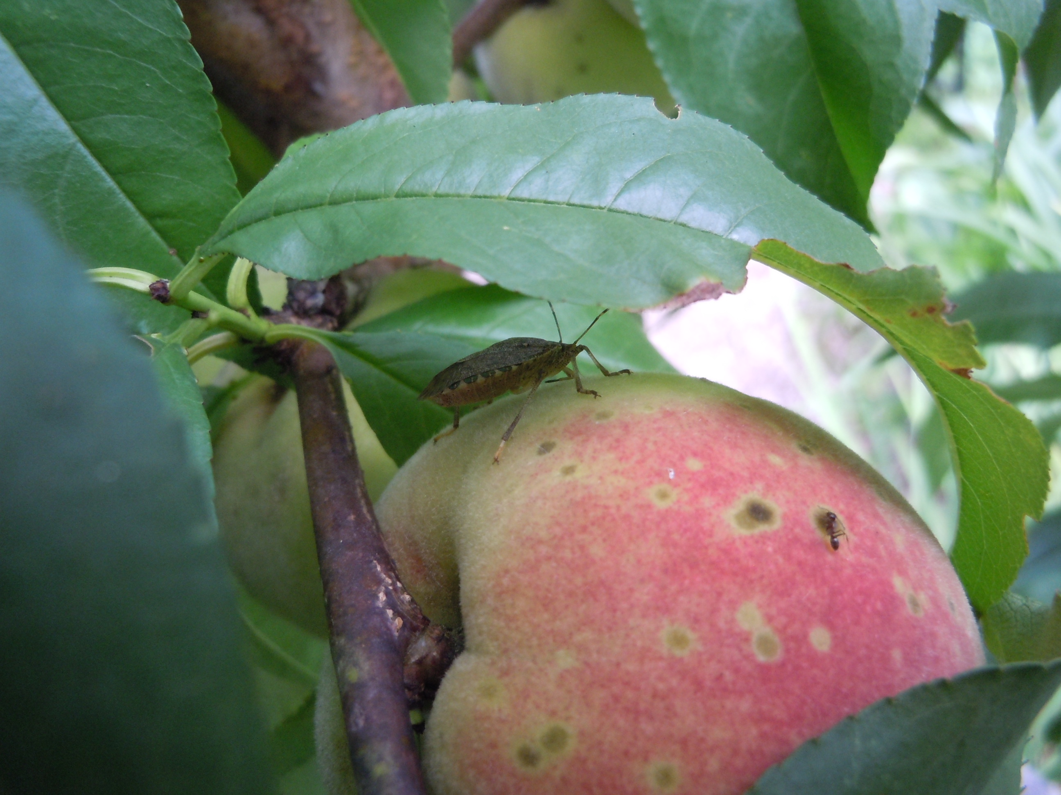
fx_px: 858
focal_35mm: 28
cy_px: 398
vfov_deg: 49.7
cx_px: 530
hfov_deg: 63.4
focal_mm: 5
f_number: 3.7
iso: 400
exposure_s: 1/60
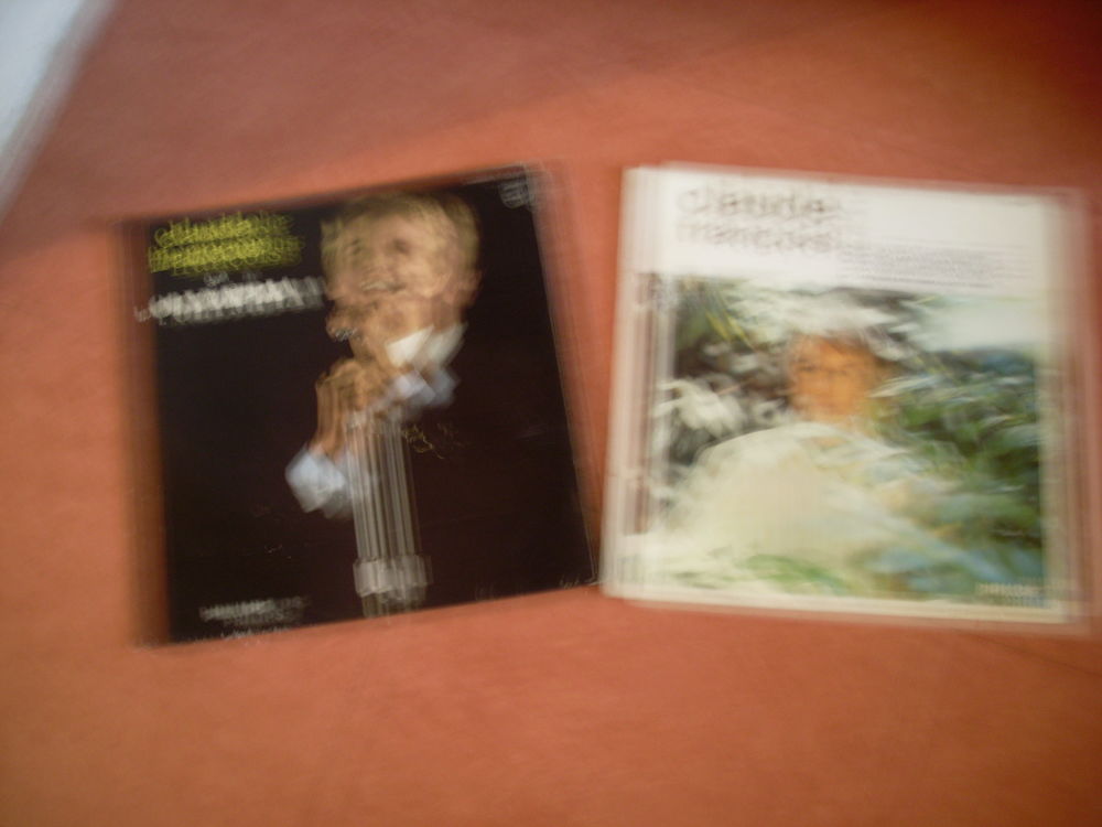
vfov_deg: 37.7
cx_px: 551
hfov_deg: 49.0
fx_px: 1210
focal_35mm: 38
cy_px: 414
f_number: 3
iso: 80
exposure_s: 2
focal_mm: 6.3
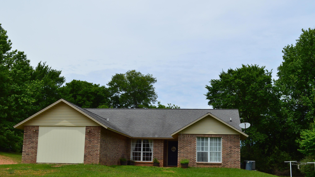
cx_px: 159
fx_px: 389
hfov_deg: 44.1
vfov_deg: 25.7
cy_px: 93
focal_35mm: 47
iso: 320
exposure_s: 1/500
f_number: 11
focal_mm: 29
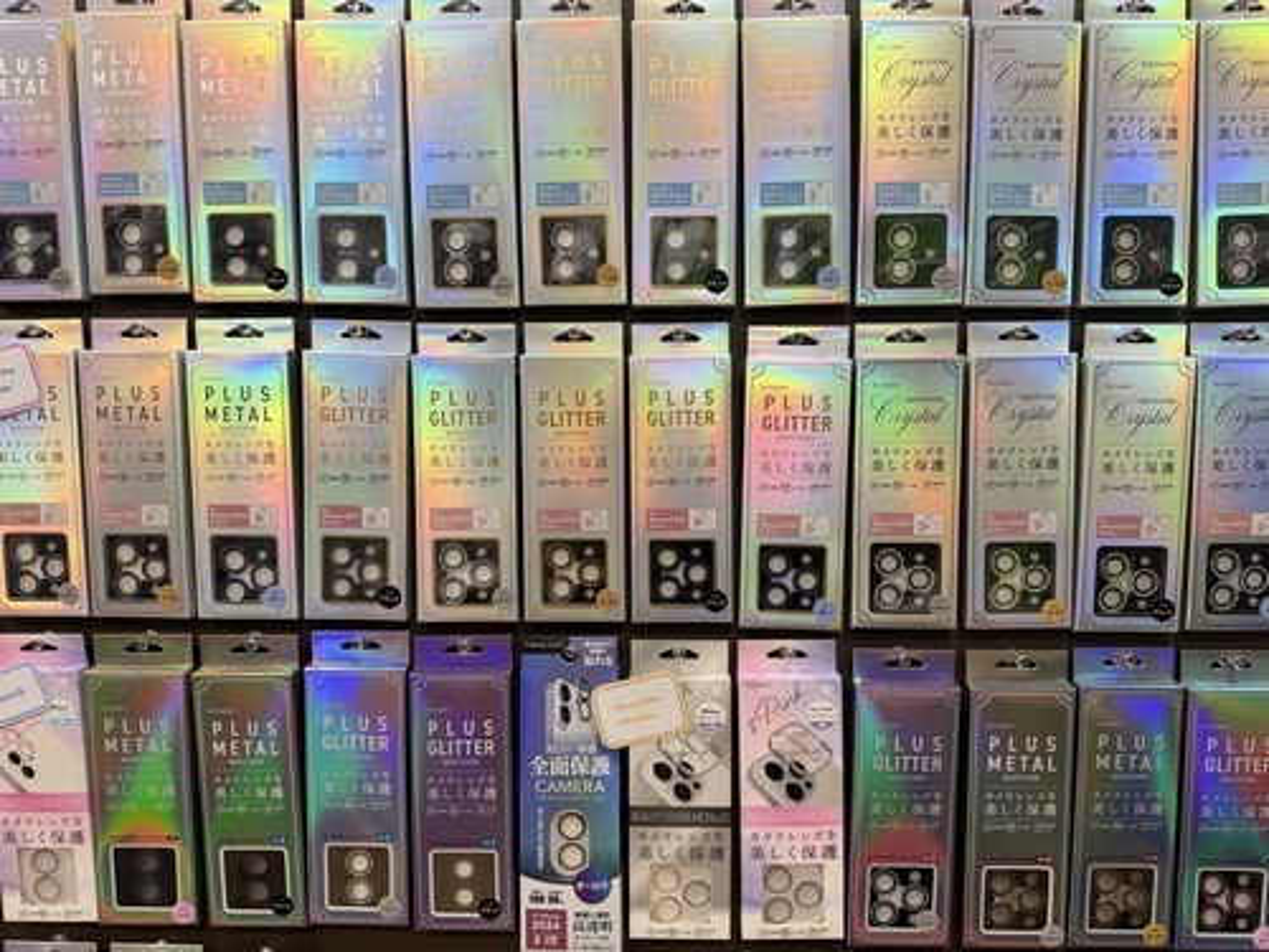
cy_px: 476
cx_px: 634
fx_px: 880
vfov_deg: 56.8
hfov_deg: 71.6
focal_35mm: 24
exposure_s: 1/121
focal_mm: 6.76
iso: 100
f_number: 1.78
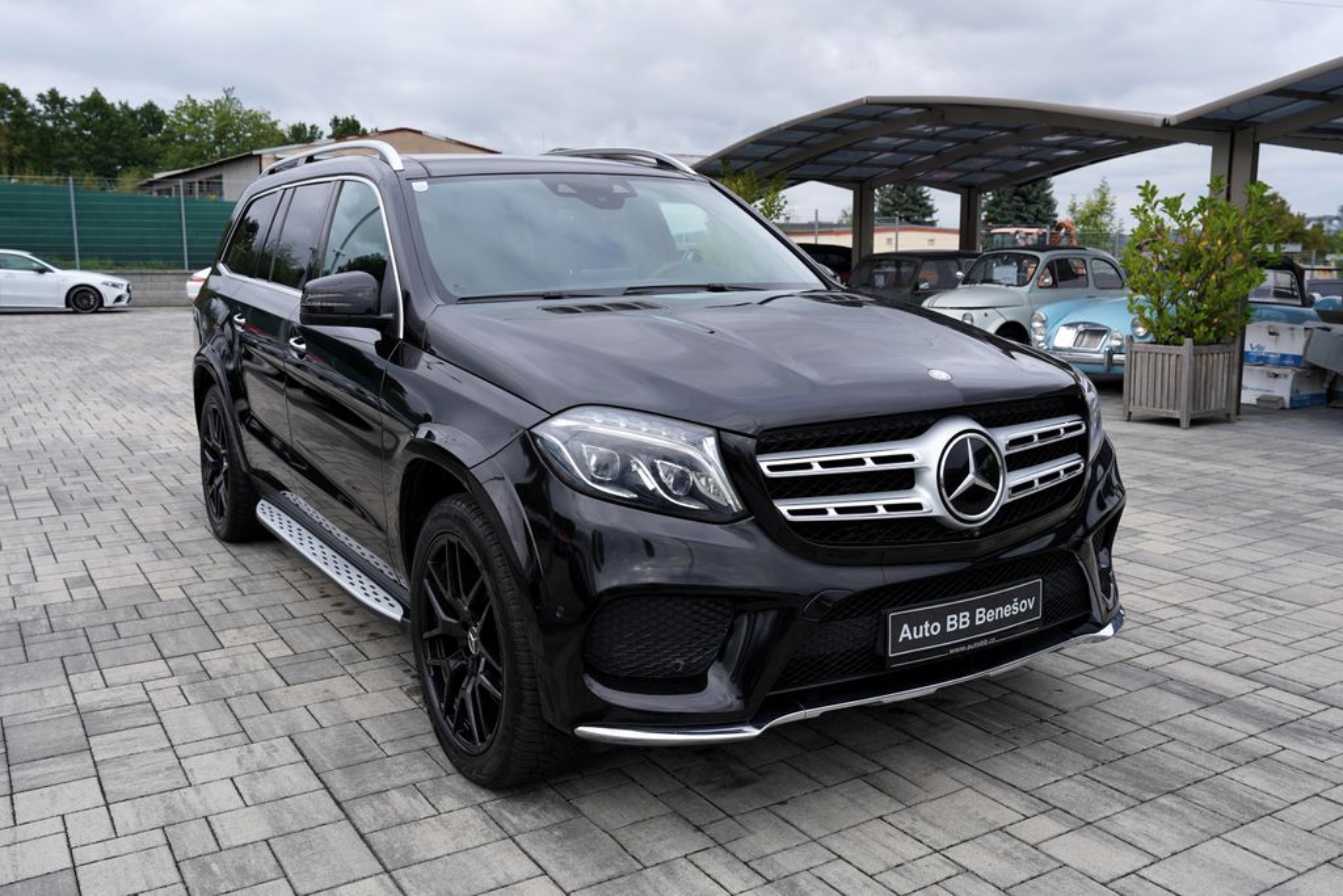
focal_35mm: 31
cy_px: 448
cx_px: 672
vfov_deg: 42.3
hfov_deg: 60.3
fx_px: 1157
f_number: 6.3
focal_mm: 31
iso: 100
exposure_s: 1/200
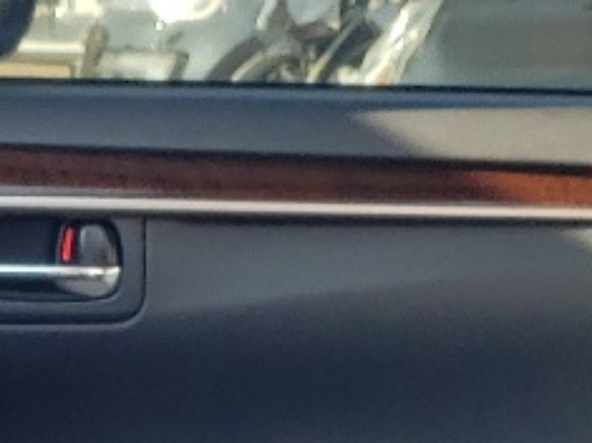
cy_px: 1115
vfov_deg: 7.7
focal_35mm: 177
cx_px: -3
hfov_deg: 11.1
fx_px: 3025
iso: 50
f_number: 1.5
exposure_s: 1/244
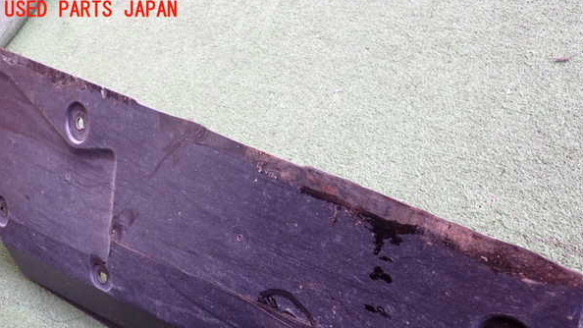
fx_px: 510
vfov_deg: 35.3
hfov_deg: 59.5
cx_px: 293
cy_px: 219
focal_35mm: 33
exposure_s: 1/80
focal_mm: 5.4
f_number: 2.3
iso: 200
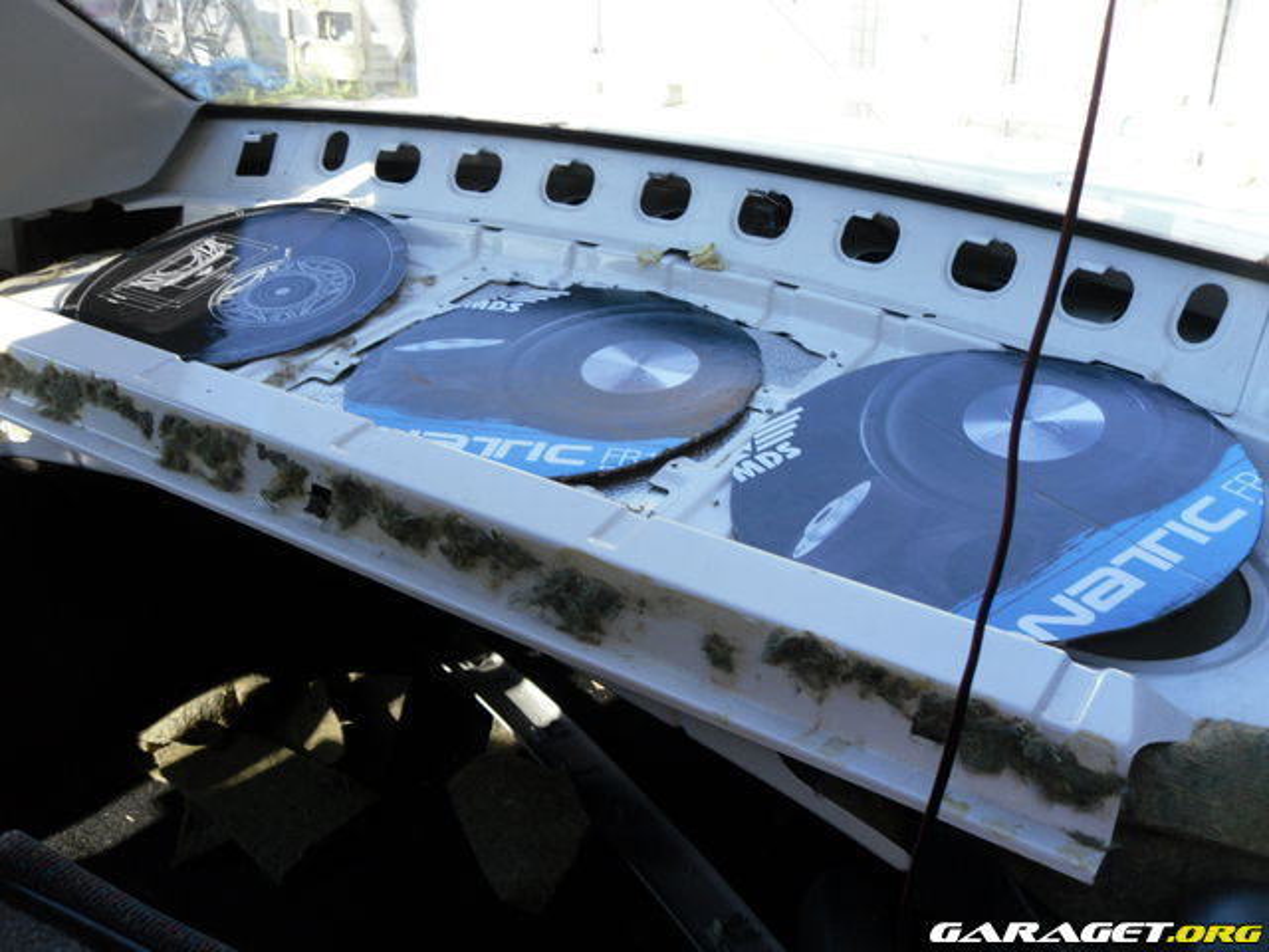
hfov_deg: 52.6
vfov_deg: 40.7
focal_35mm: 35
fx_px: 1283
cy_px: 476
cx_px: 634
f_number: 3.5
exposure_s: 1/86
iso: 100
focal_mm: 6.3
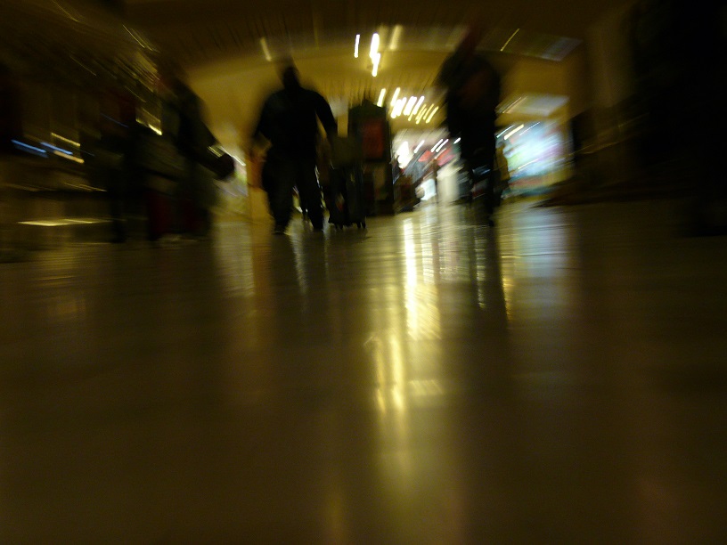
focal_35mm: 145
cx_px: 364
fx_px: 3045
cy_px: 272
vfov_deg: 10.2
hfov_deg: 13.6
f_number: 3.2
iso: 200
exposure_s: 1/10
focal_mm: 27.6
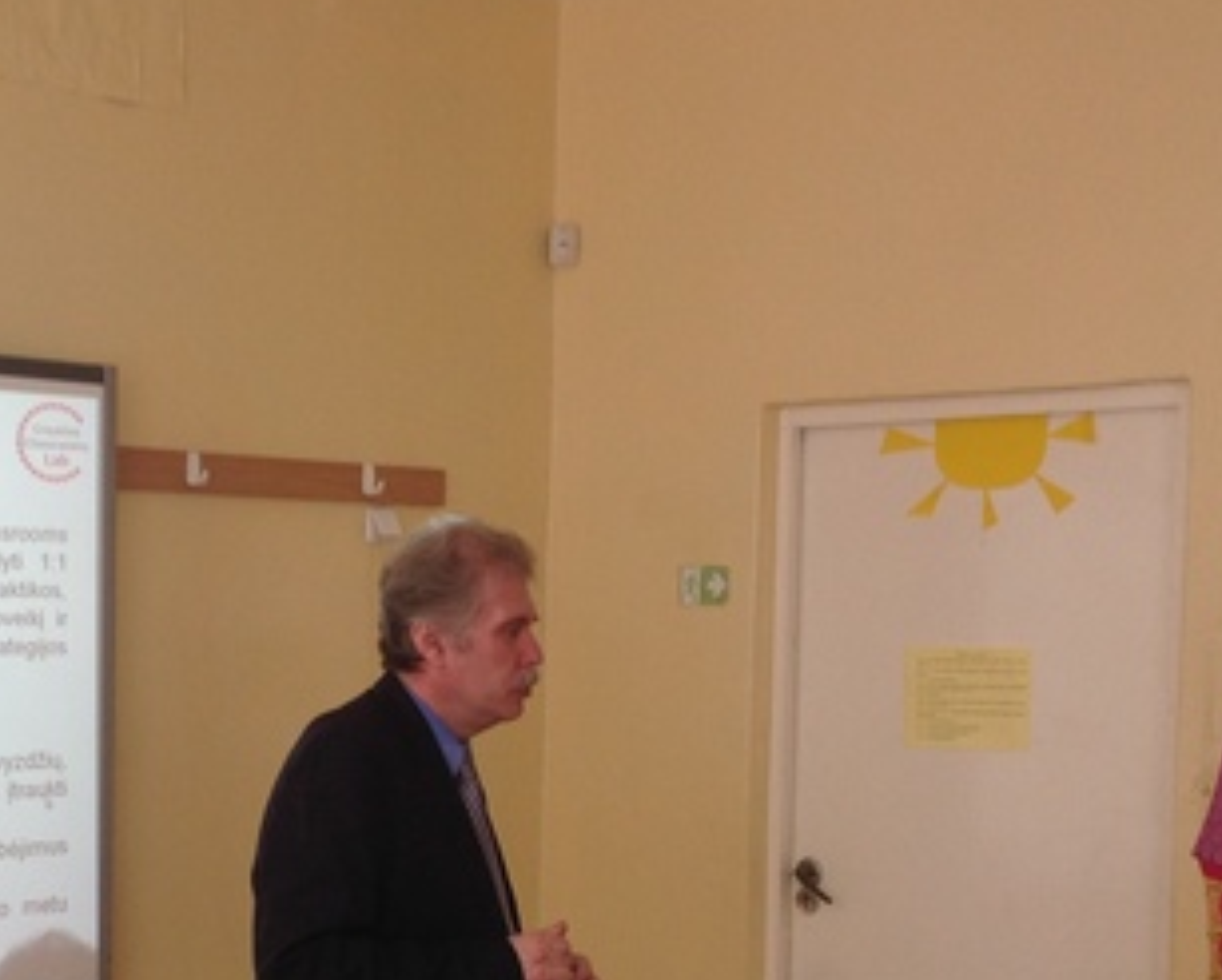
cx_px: 362
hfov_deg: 26.5
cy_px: 745
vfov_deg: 21.4
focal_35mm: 71
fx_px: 2569
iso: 50
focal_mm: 4.28
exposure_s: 1/40
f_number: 2.4
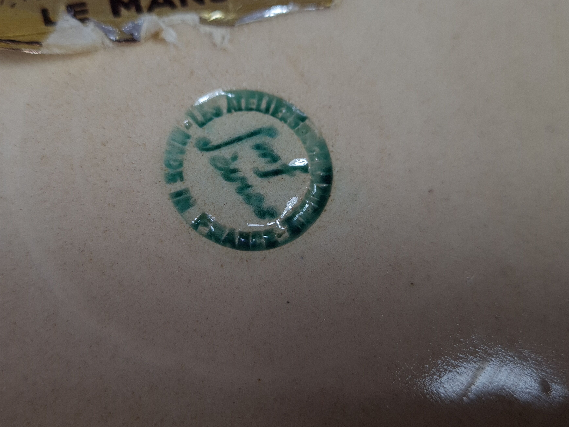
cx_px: 267
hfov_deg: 59.9
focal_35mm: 30
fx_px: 493
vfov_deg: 46.7
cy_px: 185
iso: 50
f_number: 1.8
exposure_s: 1/123
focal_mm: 5.4
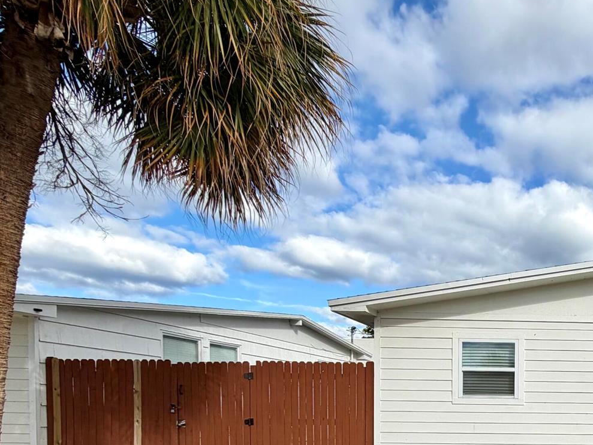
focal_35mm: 29
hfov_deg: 49.3
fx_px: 497
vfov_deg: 42.8
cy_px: 425
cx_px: 604
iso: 20
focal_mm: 2.22
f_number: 2.2
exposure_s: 1/864
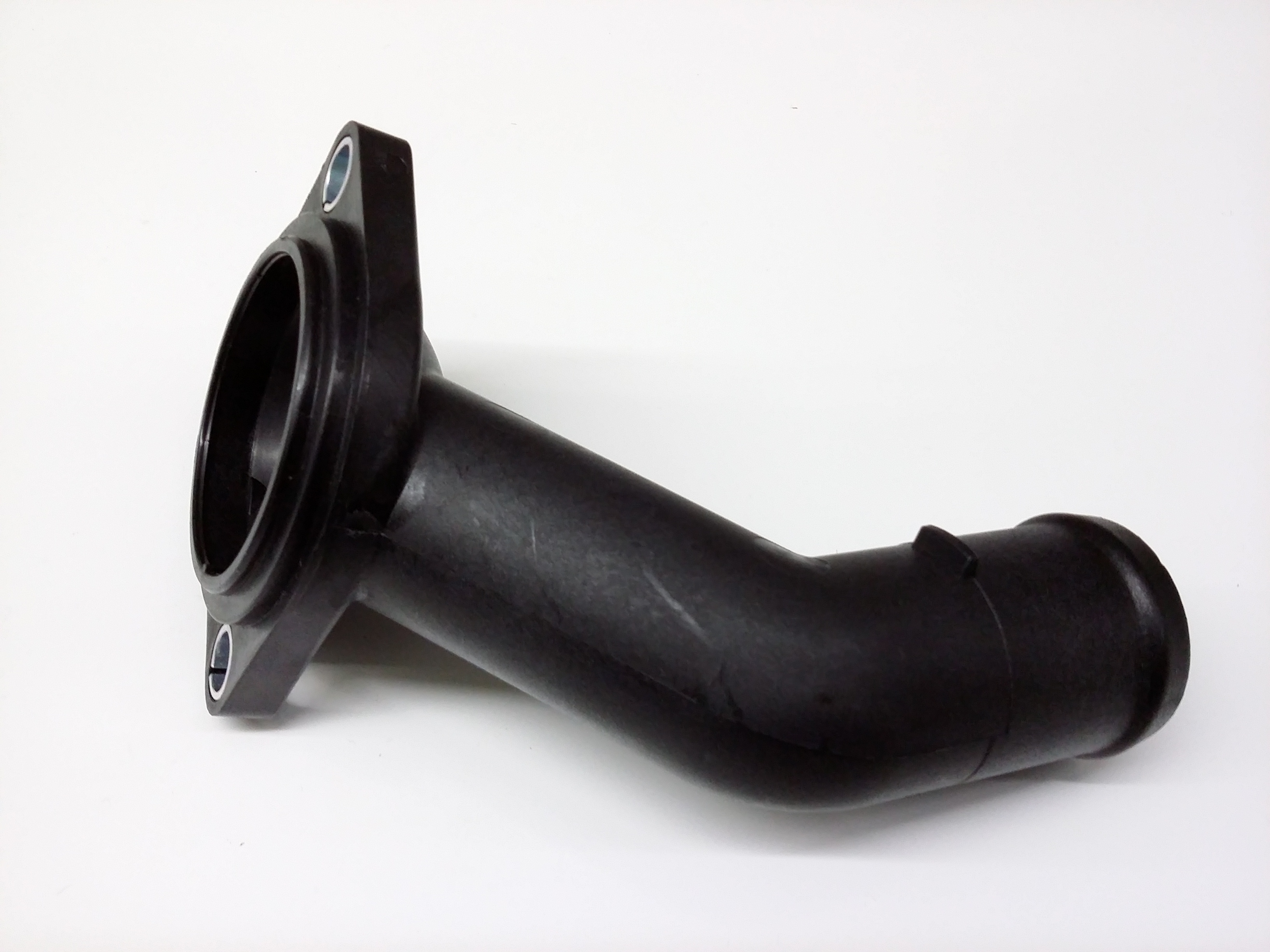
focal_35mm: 32
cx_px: 635
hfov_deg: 56.8
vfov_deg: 44.2
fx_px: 1174
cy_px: 476
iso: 160
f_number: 2.4
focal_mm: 3.4
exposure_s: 1/15
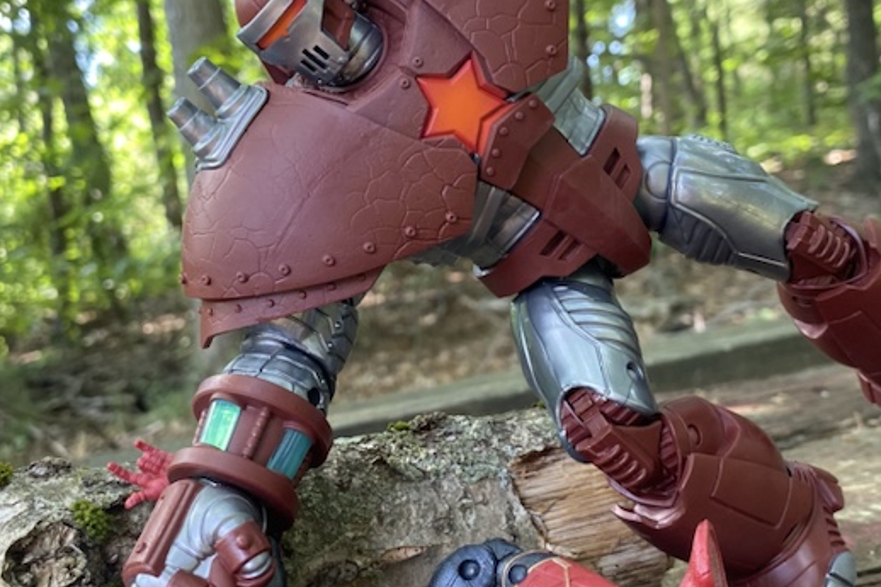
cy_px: 264
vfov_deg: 28.6
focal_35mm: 47
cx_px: 398
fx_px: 1150
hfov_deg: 41.9
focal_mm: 4.25
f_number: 1.8
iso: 125
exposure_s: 1/80
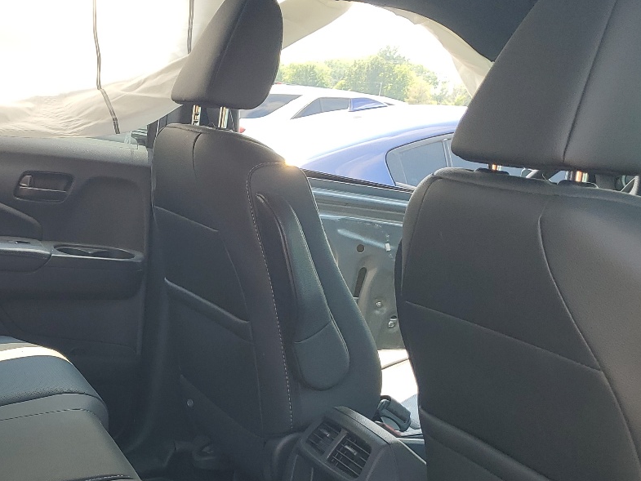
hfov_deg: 34.5
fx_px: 982
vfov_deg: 26.9
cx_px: 90
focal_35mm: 53
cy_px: 398
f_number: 1.5
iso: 50
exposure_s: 1/357
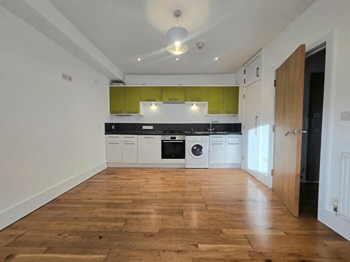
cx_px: 175
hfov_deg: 106.2
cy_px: 131
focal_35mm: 13
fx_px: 131
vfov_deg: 89.9
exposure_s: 1/50.3
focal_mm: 1.7
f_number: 2.2
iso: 64
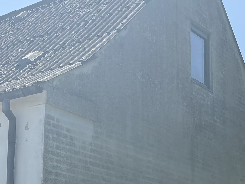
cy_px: 198
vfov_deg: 18.5
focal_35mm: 77
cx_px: -49
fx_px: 545
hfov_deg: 23.2
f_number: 1.6
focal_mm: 5.96
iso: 50
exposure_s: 1/3021
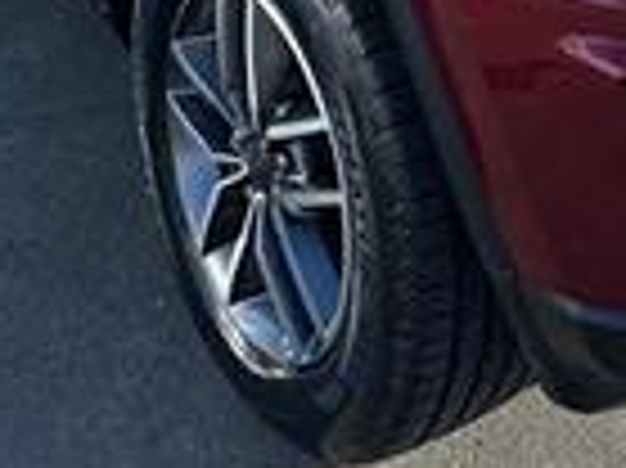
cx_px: 536
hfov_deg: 22.1
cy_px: -248
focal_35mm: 87
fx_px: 1572
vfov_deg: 15.5
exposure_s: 1/1473
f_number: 1.78
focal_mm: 6.86
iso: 80
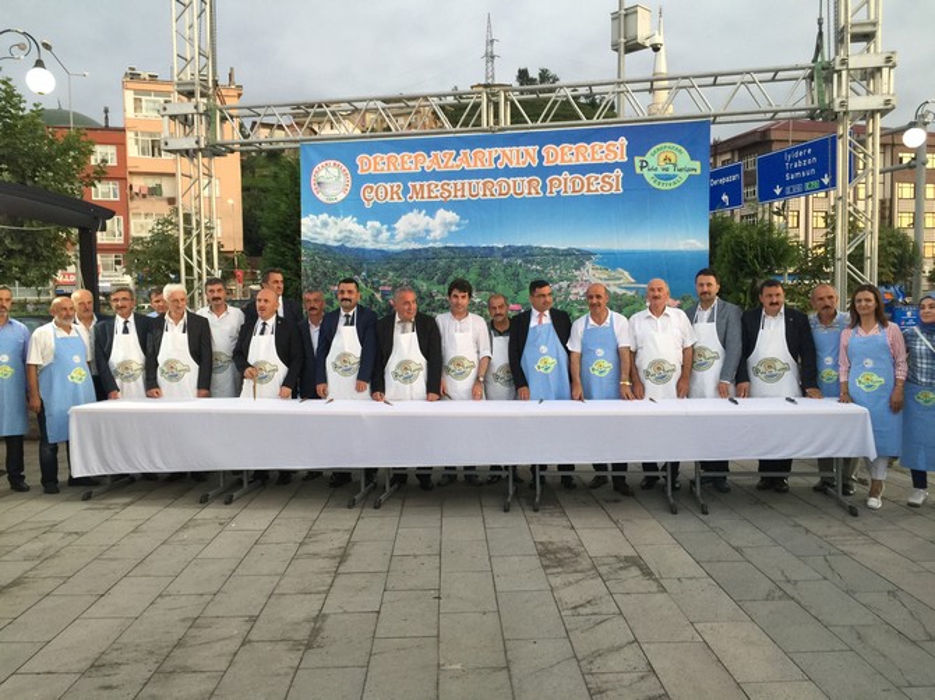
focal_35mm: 29
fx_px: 783
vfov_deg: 48.2
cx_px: 468
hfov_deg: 61.7
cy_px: 350
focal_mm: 4.15
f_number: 2.2
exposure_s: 1/33
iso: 40
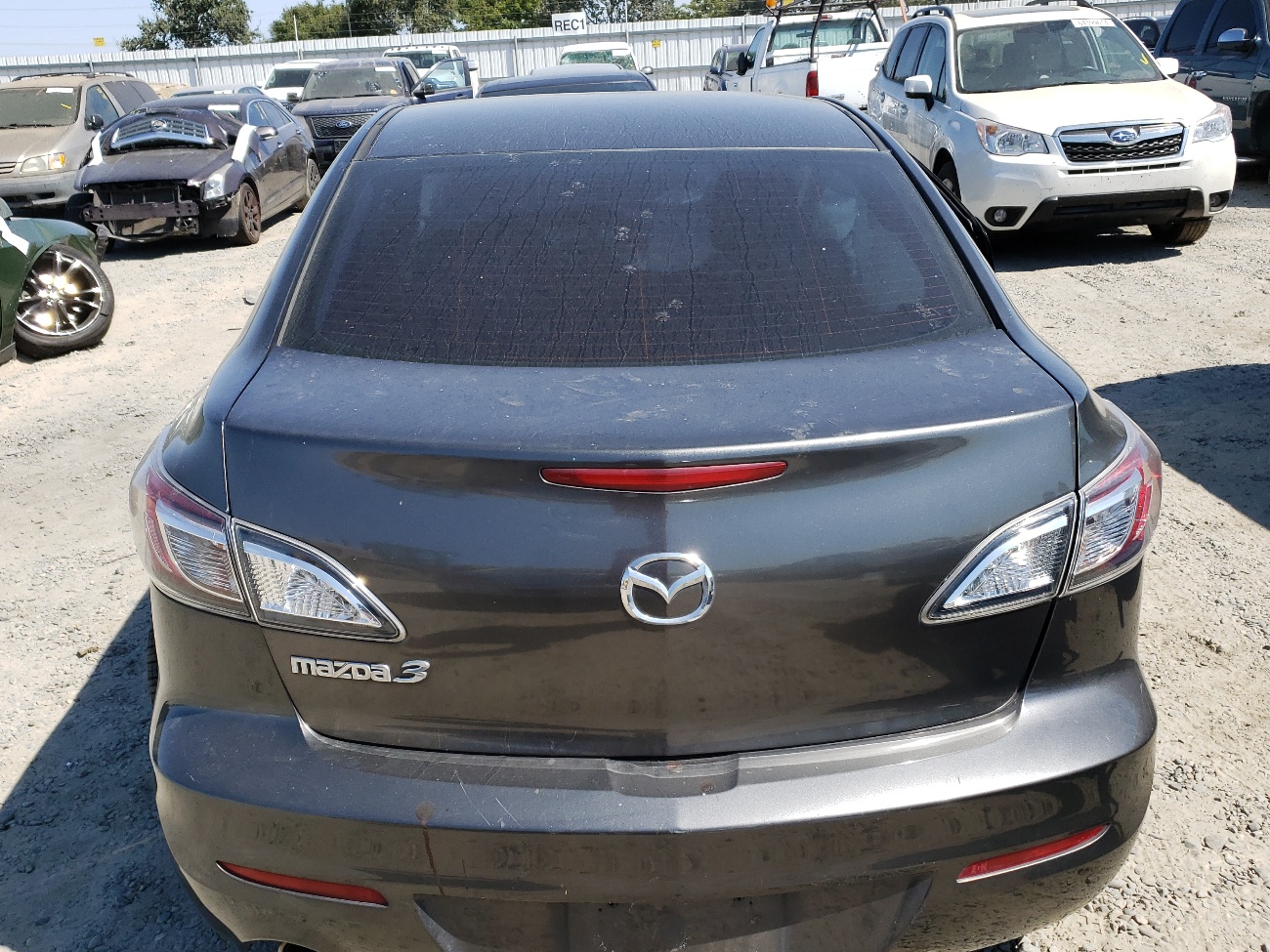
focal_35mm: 32
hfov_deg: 56.8
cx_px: 656
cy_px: 529
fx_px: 1174
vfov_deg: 44.1
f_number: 1.5
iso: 50
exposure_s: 1/2000
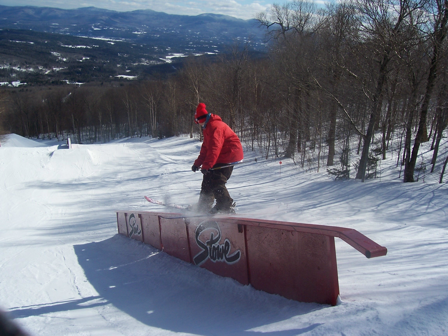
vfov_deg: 41.8
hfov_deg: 54.0
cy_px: 168
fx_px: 440
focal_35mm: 34
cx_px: 224
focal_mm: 5.6
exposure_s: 1/1000
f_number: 5.6
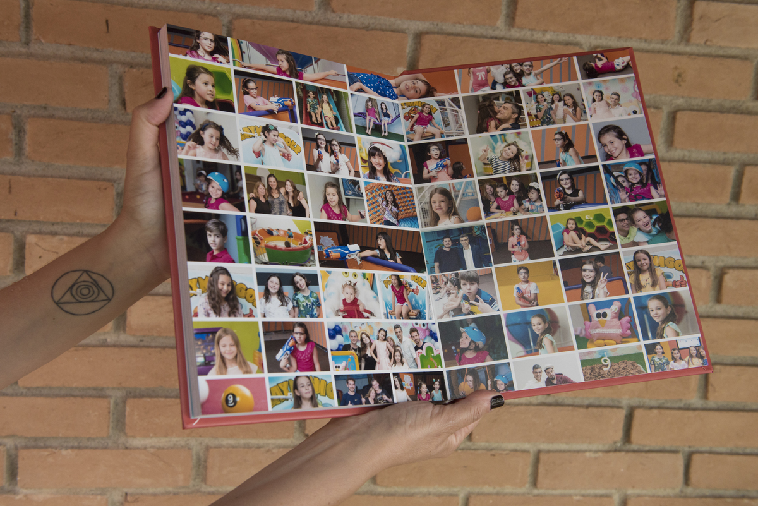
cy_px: 253
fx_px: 885
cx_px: 379
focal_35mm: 42
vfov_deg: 31.9
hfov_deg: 46.4
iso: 500
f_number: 6.3
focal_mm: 42
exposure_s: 1/100
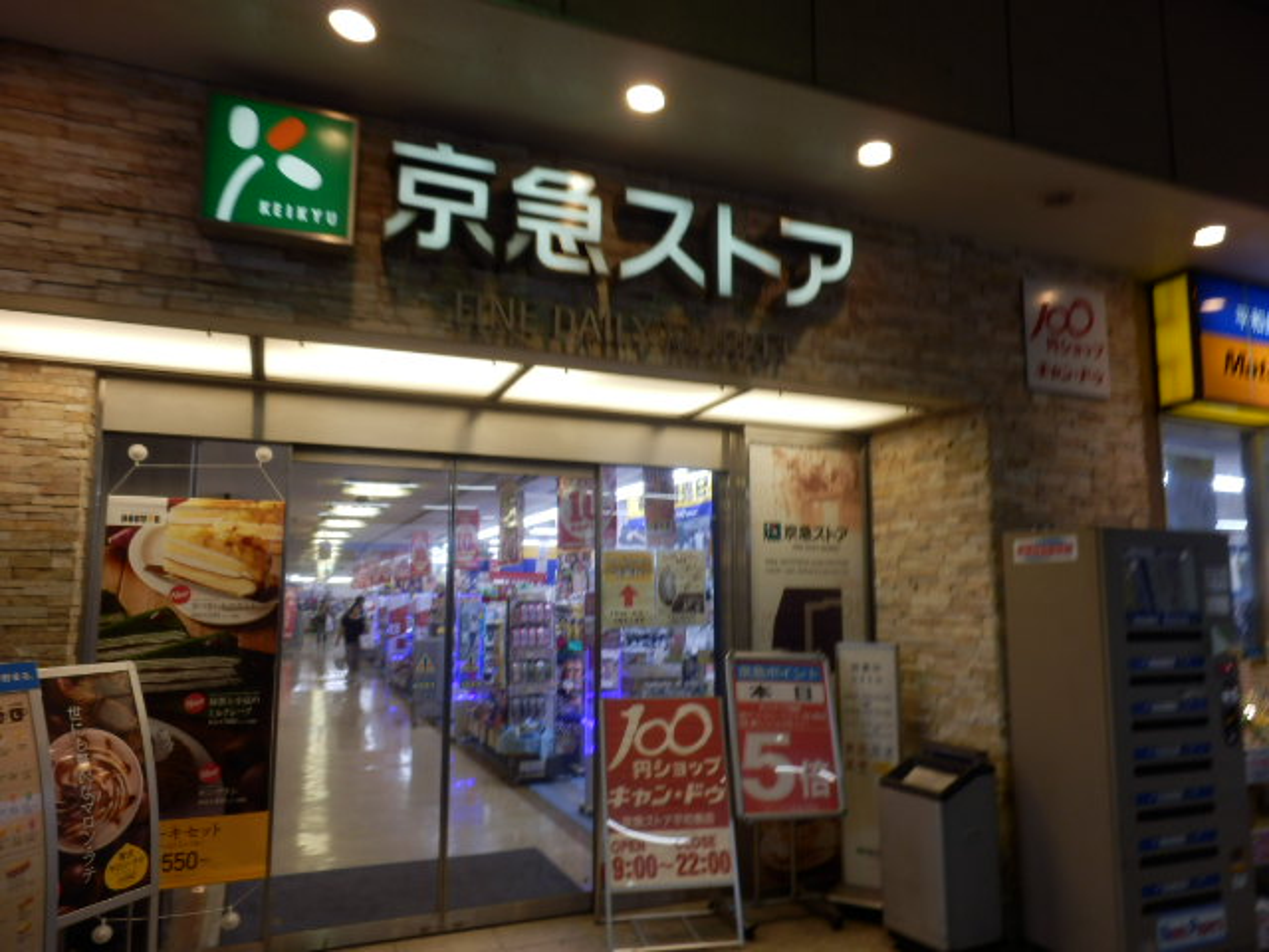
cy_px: 476
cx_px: 634
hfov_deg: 71.6
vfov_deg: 56.8
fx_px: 880
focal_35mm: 24
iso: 80
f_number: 3
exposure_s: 1/40
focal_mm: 4.2
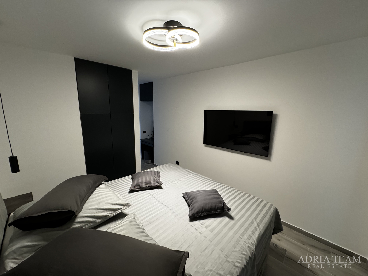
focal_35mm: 14
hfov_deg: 102.1
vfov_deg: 85.7
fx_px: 149
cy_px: 138
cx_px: 184
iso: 320
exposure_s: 1/77
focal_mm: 2.22
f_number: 2.2
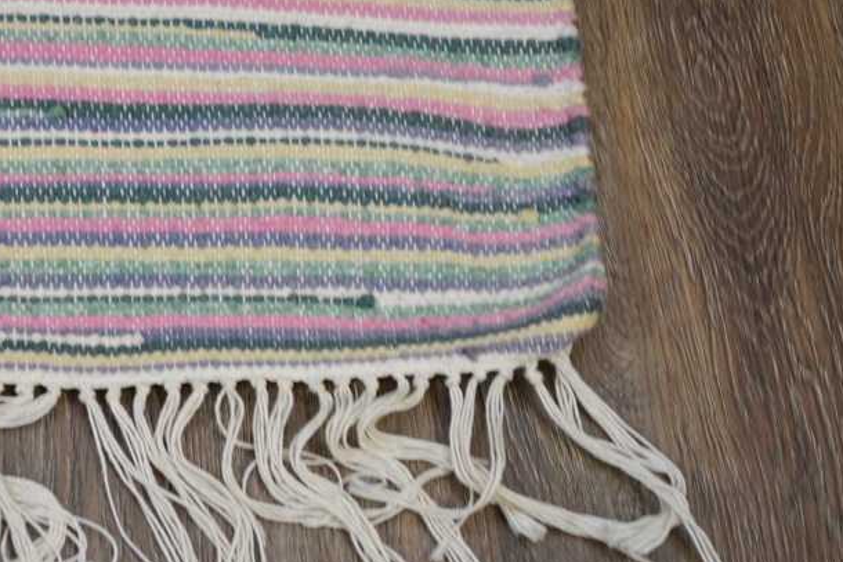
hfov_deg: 16.7
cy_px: 233
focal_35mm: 122
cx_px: 234
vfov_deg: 11.3
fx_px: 2851
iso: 450
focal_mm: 55
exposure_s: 1/60
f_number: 5.6
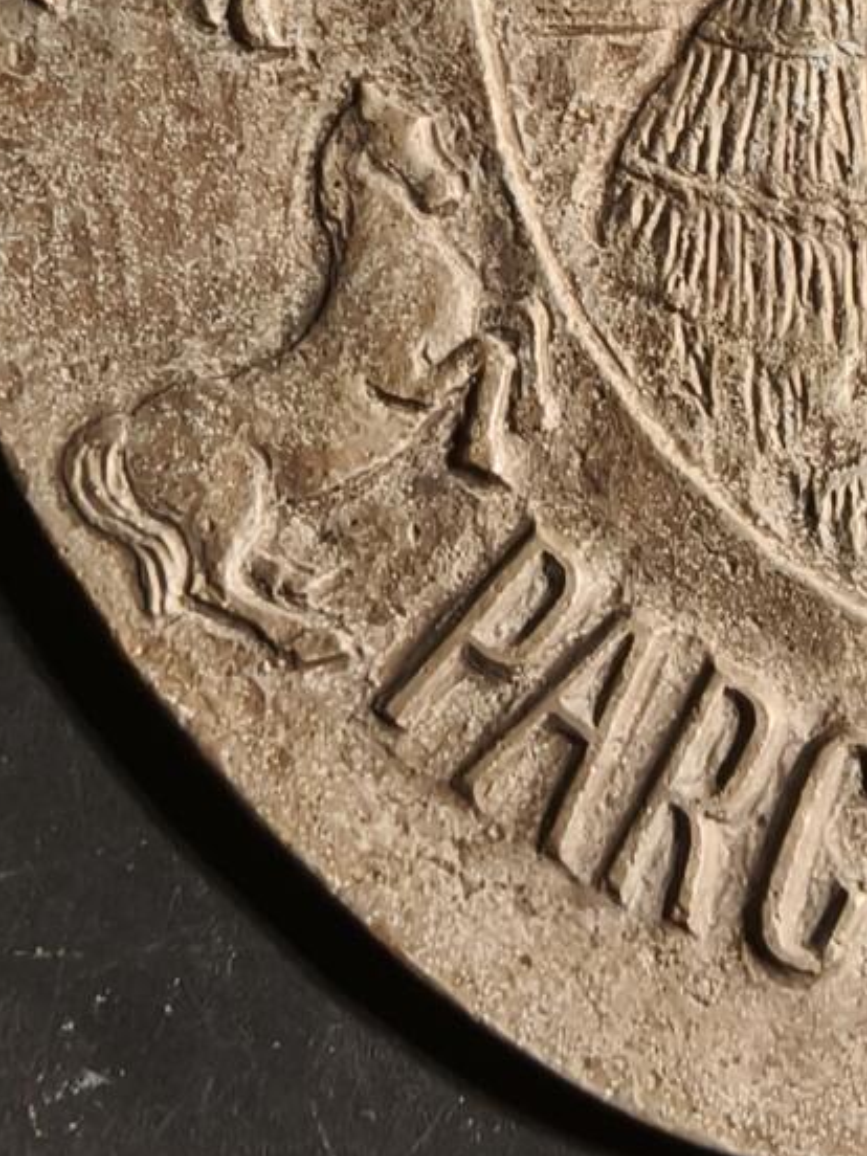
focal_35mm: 75
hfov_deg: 18.1
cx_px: 1179
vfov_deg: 25.8
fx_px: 2505
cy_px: 350
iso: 320
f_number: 2
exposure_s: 1/100
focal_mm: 2.32
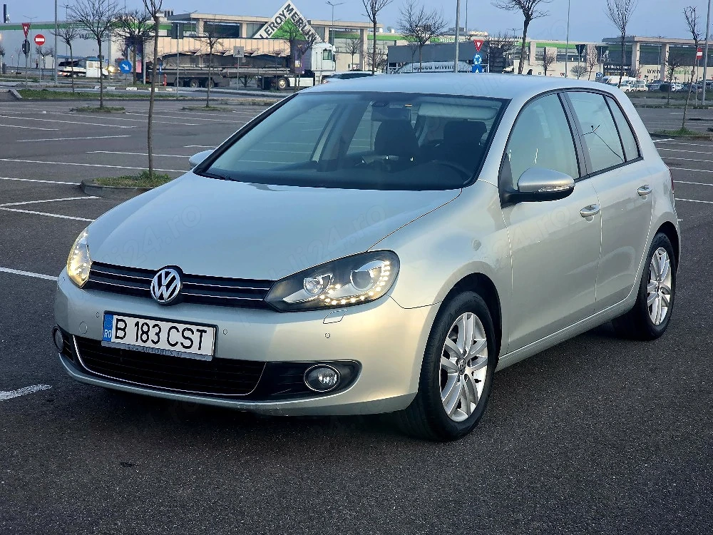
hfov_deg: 28.2
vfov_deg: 21.3
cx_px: 356
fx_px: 1421
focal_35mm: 69
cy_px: 268
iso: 125
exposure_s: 1/31.8
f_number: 2.4
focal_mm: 7.9
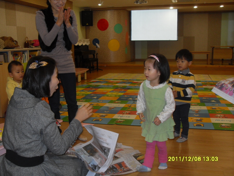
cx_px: 117
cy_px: 88
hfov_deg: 50.1
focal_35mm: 37
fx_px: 250
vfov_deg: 38.7
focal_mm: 6.3
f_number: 2.8
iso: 100
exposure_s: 1/45
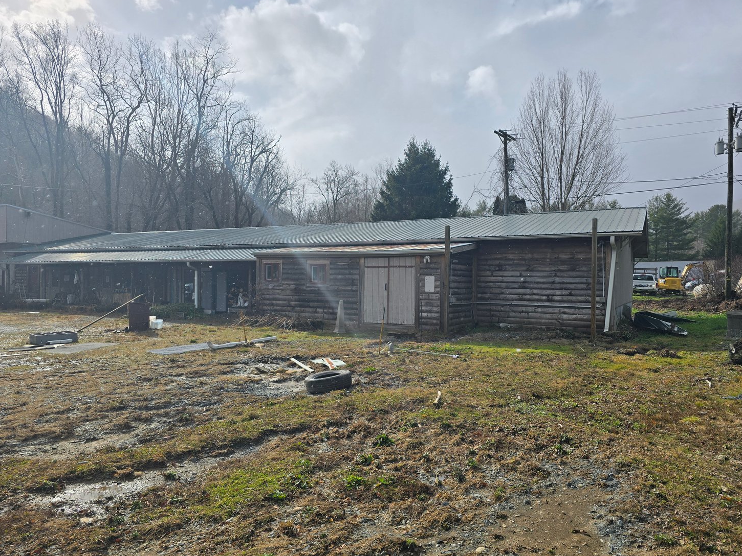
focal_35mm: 24
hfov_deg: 71.6
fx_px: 515
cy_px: 282
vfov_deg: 56.8
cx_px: 378
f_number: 1.7
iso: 12
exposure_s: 1/2111
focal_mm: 6.3
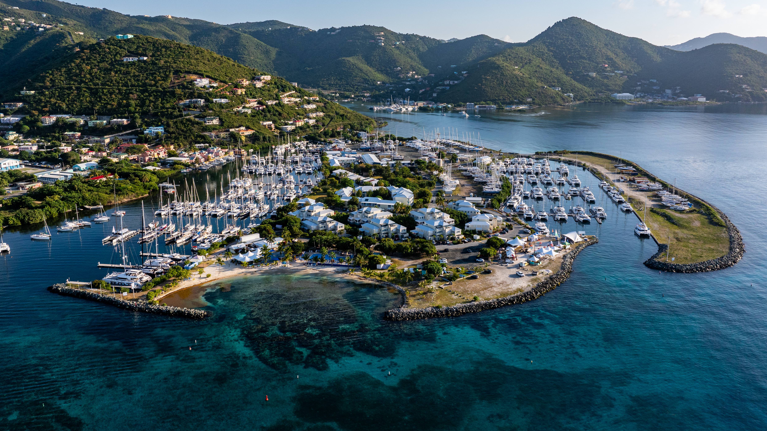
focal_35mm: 27
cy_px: 202
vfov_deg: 42.9
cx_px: 392
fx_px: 549
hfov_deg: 69.9
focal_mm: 12.29
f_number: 5.6
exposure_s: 1/640
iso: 100
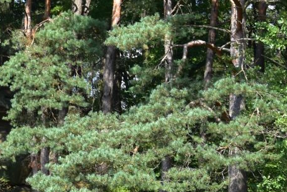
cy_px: 158
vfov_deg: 8.1
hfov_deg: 12.1
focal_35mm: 168
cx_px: 4
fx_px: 1341
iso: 400
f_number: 10
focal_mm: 25
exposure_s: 1/250
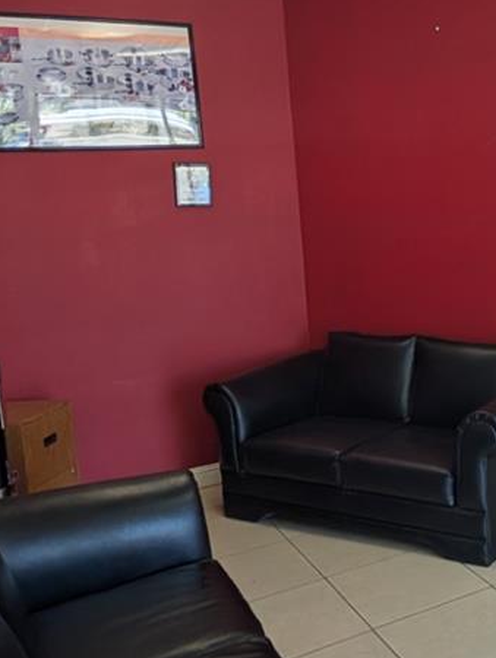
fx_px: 762
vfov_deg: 46.7
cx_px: 587
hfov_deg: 30.8
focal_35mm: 40
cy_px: 293
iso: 107
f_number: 1.7
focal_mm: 2.02
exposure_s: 1/120
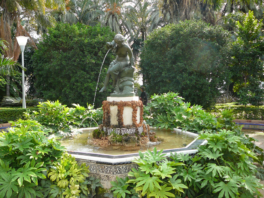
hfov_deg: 52.6
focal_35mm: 35
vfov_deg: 40.7
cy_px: 99
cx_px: 132
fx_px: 267
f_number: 2.8
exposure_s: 1/200
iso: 80
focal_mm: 5.2
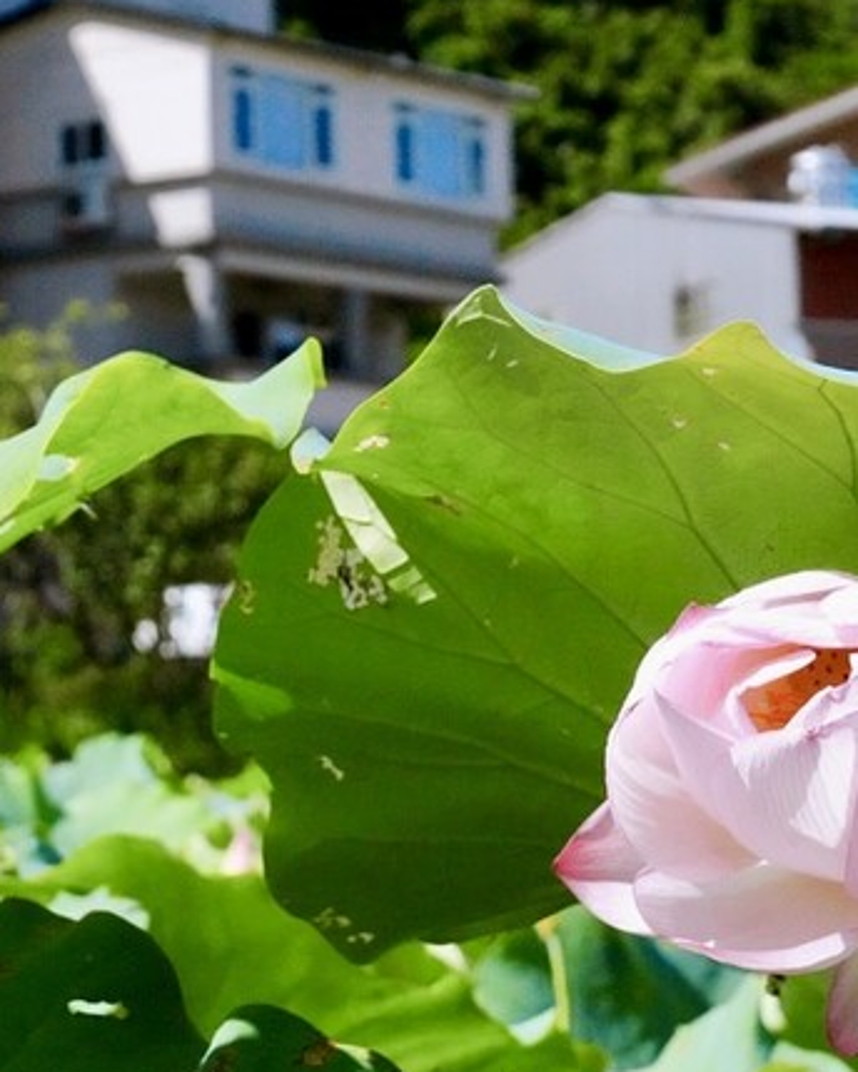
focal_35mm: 126
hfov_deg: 12.2
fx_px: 3999
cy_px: 636
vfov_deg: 15.3
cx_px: 402
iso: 6400
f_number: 13
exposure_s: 1/6400
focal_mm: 68
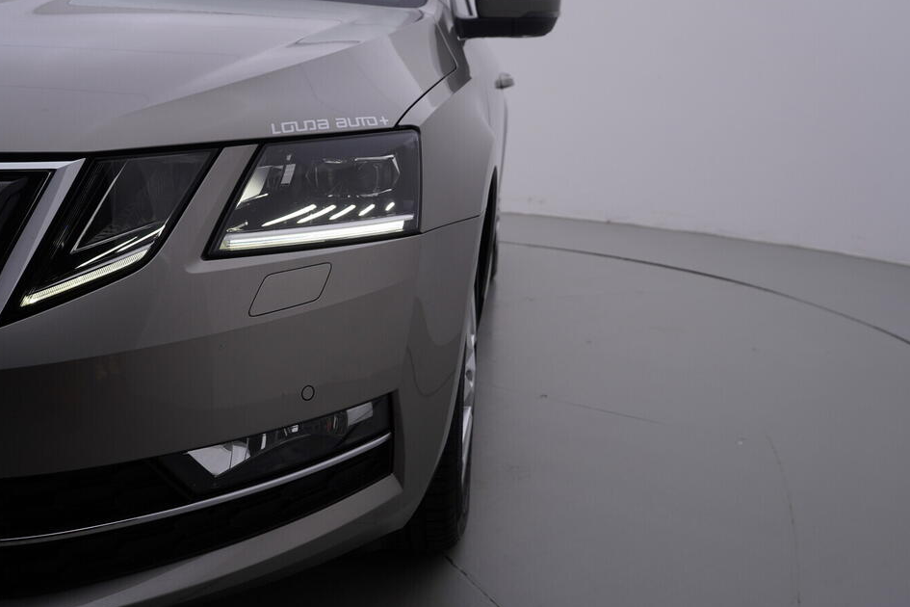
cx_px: 419
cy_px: 300
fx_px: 986
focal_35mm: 39
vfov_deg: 34.2
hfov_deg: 49.5
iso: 125
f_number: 5
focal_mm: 24
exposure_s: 1/125
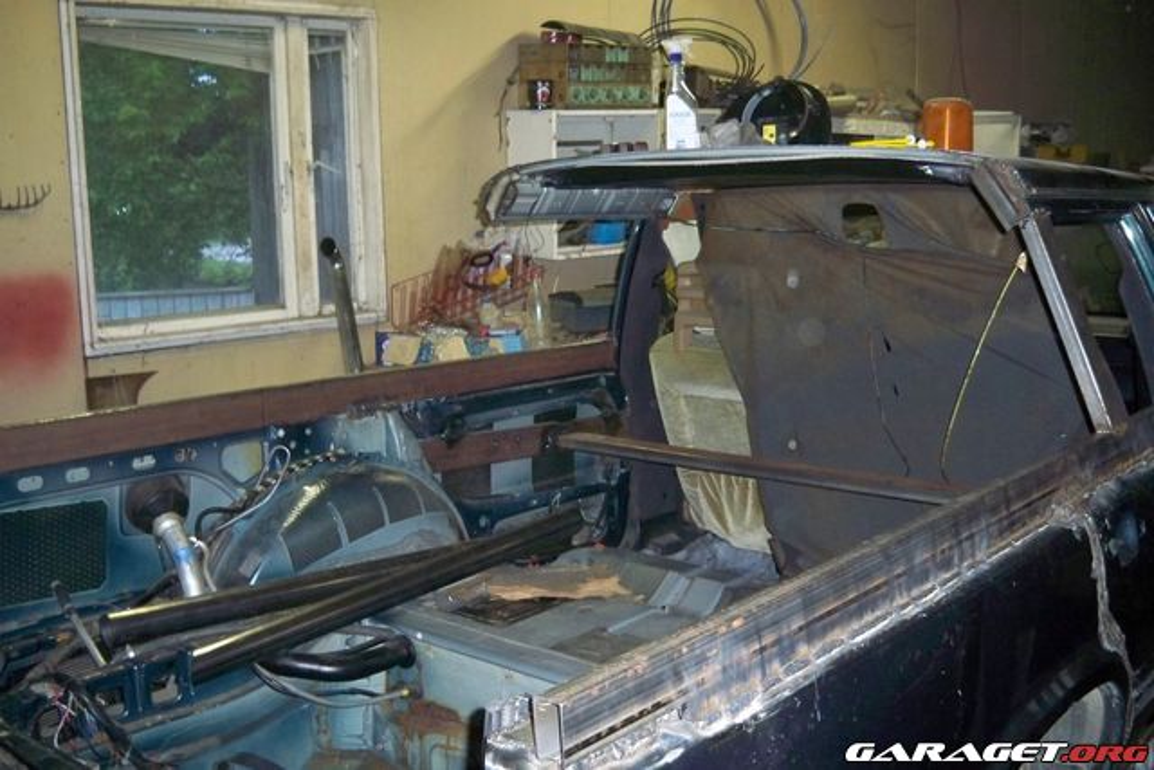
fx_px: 1186
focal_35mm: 37
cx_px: 577
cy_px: 385
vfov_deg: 36.0
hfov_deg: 51.9
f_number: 3.1
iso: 400
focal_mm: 7.9
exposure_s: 1/30
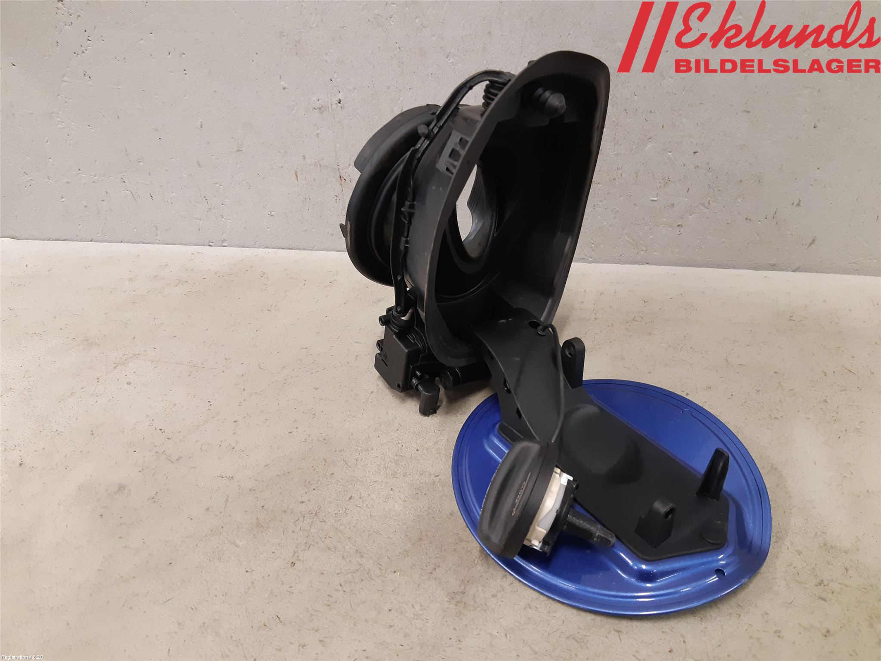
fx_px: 662
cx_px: 440
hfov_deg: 67.3
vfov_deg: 53.1
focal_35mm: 26
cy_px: 330
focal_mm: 3.93
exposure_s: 1/50
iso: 200
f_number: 1.7
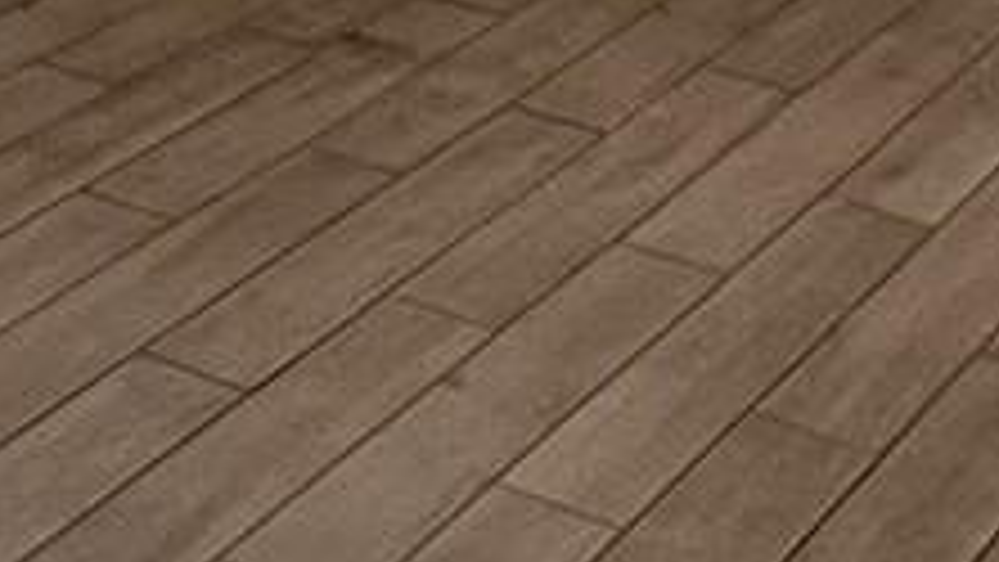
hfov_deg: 20.3
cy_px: -836
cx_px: 22
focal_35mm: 102
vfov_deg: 10.2
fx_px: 2703
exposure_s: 1/60
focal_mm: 1.57
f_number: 1.8
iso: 250
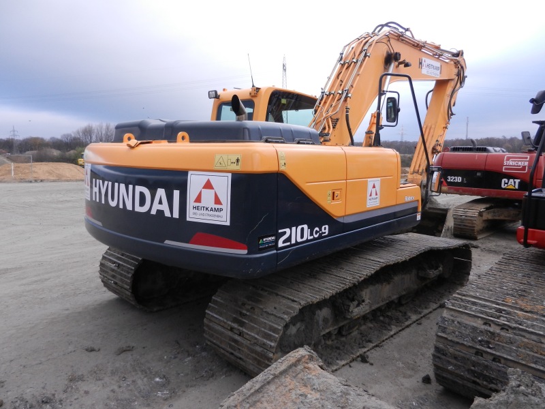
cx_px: 272
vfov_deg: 54.9
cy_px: 204
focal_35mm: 25
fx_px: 394
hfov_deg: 69.4
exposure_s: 1/160
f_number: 3.5
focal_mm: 4.5
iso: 160
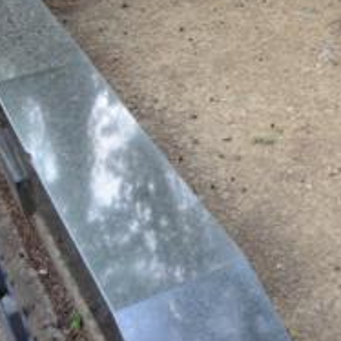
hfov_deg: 29.0
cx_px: 345
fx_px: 613
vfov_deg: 30.8
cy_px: 104
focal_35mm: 55
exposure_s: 1/40
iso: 450
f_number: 5.6
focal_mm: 18
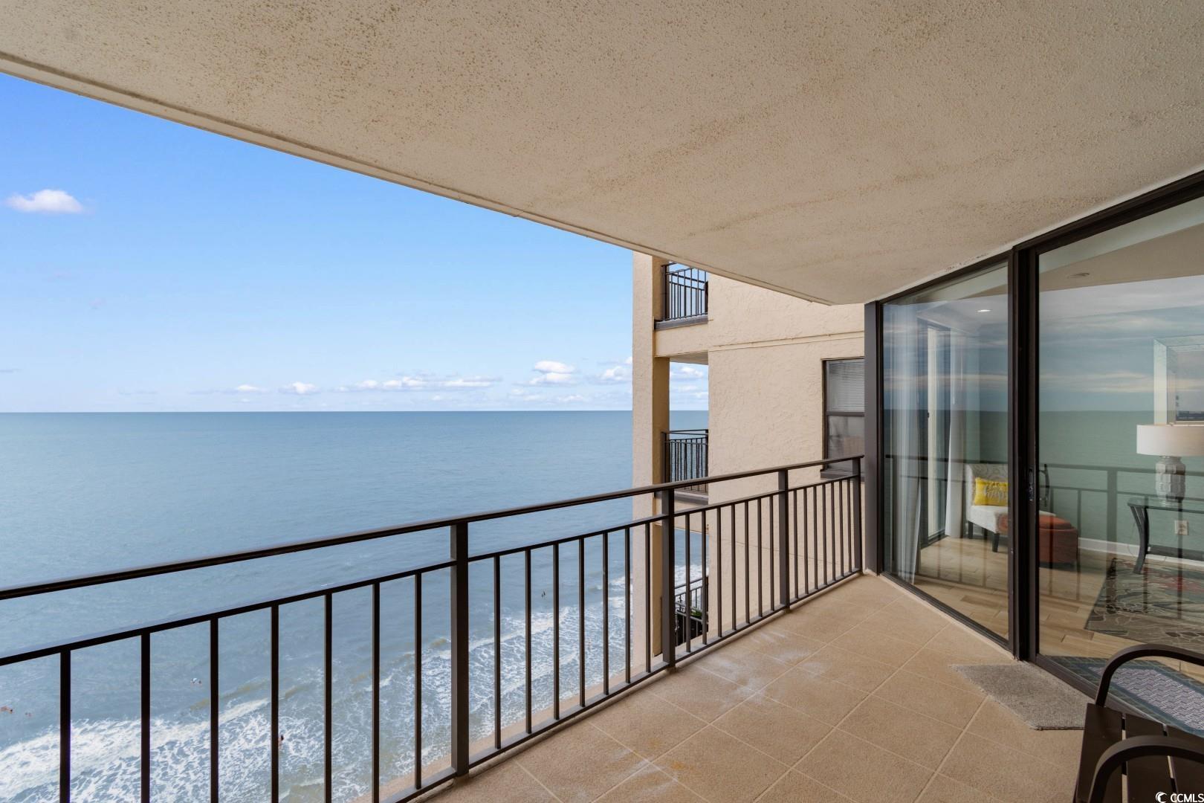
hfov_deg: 100.4
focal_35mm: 15
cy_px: 402
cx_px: 602
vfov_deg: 77.3
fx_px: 502
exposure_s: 1/320
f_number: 9
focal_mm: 10
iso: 100
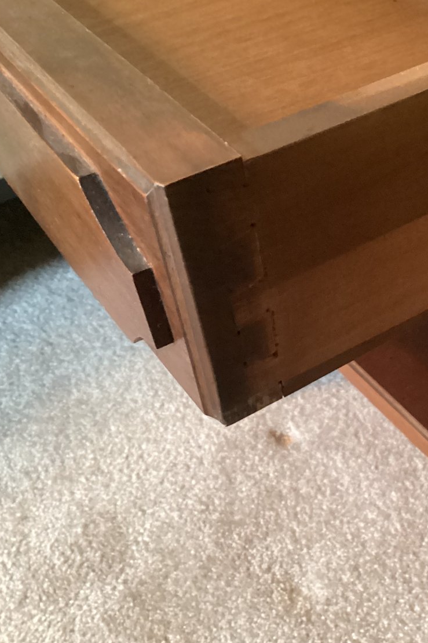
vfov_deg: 44.5
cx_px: 392
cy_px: 325
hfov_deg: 29.2
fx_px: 785
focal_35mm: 44
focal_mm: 3.3
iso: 640
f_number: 2.4
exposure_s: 1/25
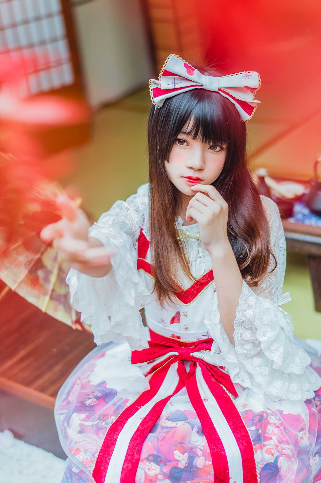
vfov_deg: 34.5
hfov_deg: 23.4
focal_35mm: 58
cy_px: 242
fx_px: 777
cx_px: 160
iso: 640
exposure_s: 1/1250
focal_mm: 58
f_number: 1.6
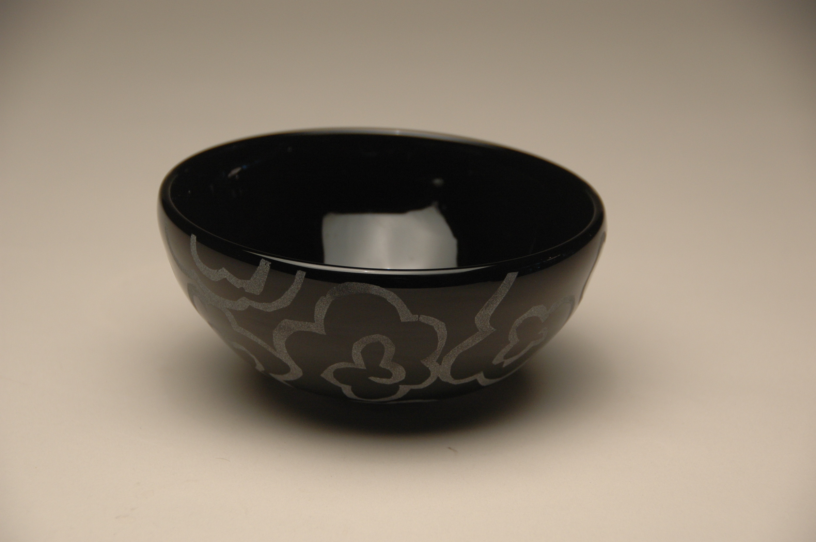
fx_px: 2785
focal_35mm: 123
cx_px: 408
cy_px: 271
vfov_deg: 11.1
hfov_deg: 16.7
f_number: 5.3
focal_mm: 82
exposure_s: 1/40
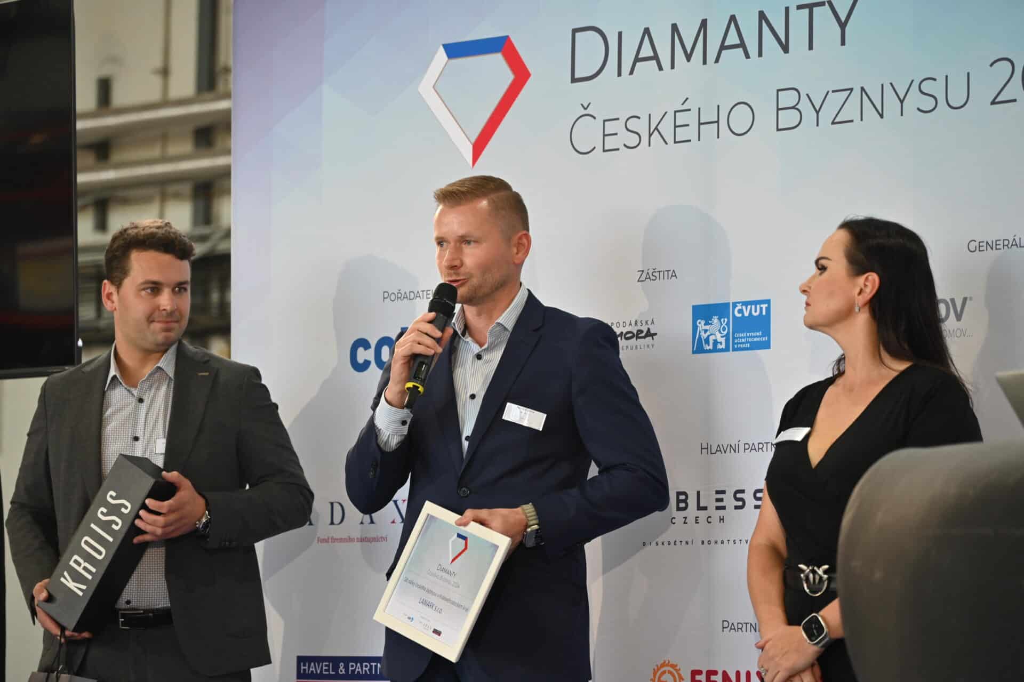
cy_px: 341
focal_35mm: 120
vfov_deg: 11.4
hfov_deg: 17.1
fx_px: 3412
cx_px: 512
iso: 800
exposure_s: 1/250
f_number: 4
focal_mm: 120
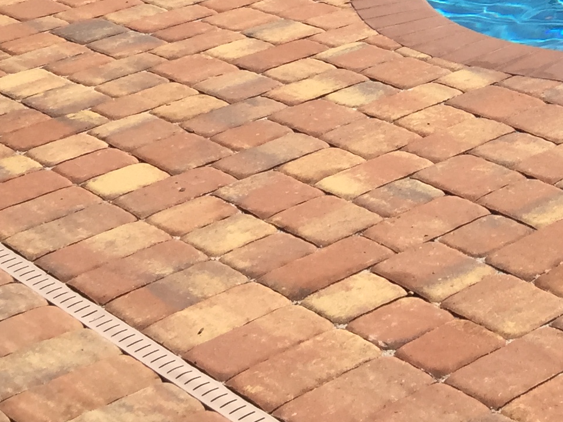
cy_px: -293
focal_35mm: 99
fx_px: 1610
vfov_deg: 13.6
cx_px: 809
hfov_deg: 18.0
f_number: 2.2
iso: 32
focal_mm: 4.15
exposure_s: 1/1799
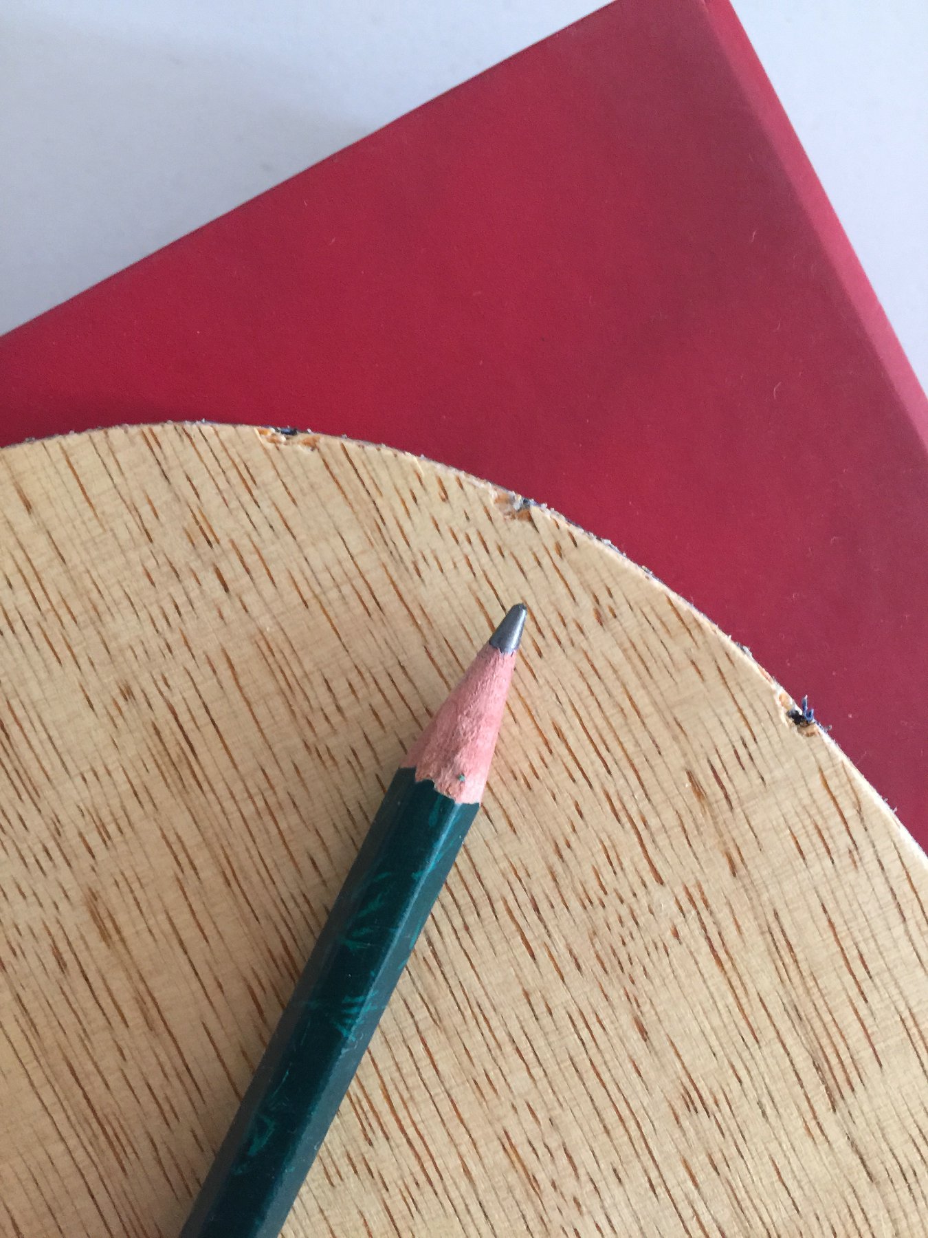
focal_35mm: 29
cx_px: 464
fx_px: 1037
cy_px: 619
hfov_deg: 48.2
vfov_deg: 61.7
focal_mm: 4.15
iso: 80
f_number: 2.2
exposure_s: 1/4
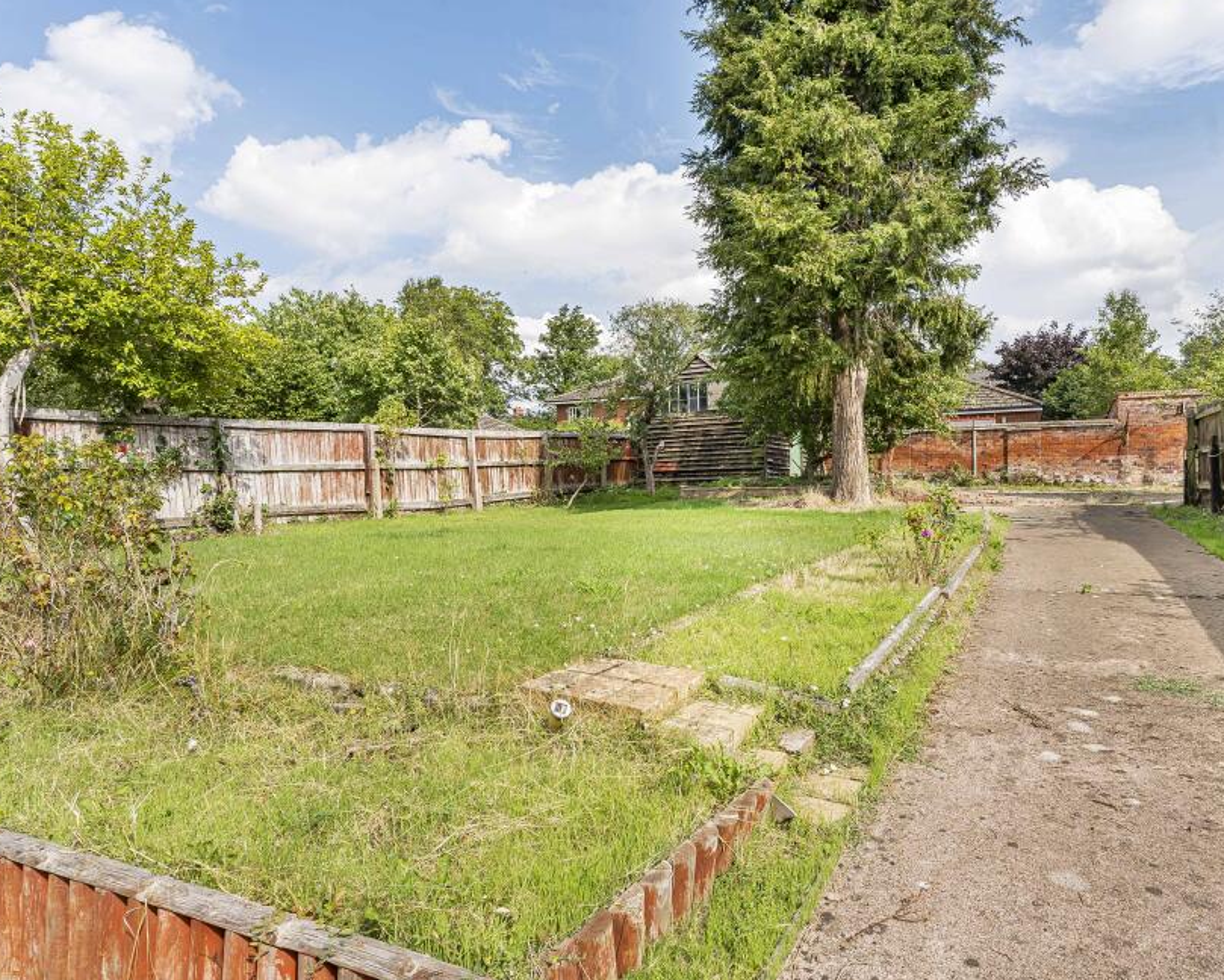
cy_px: 480
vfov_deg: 70.9
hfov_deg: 83.0
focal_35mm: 19
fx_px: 689
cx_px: 679
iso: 400
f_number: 9
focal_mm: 16
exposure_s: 1/320
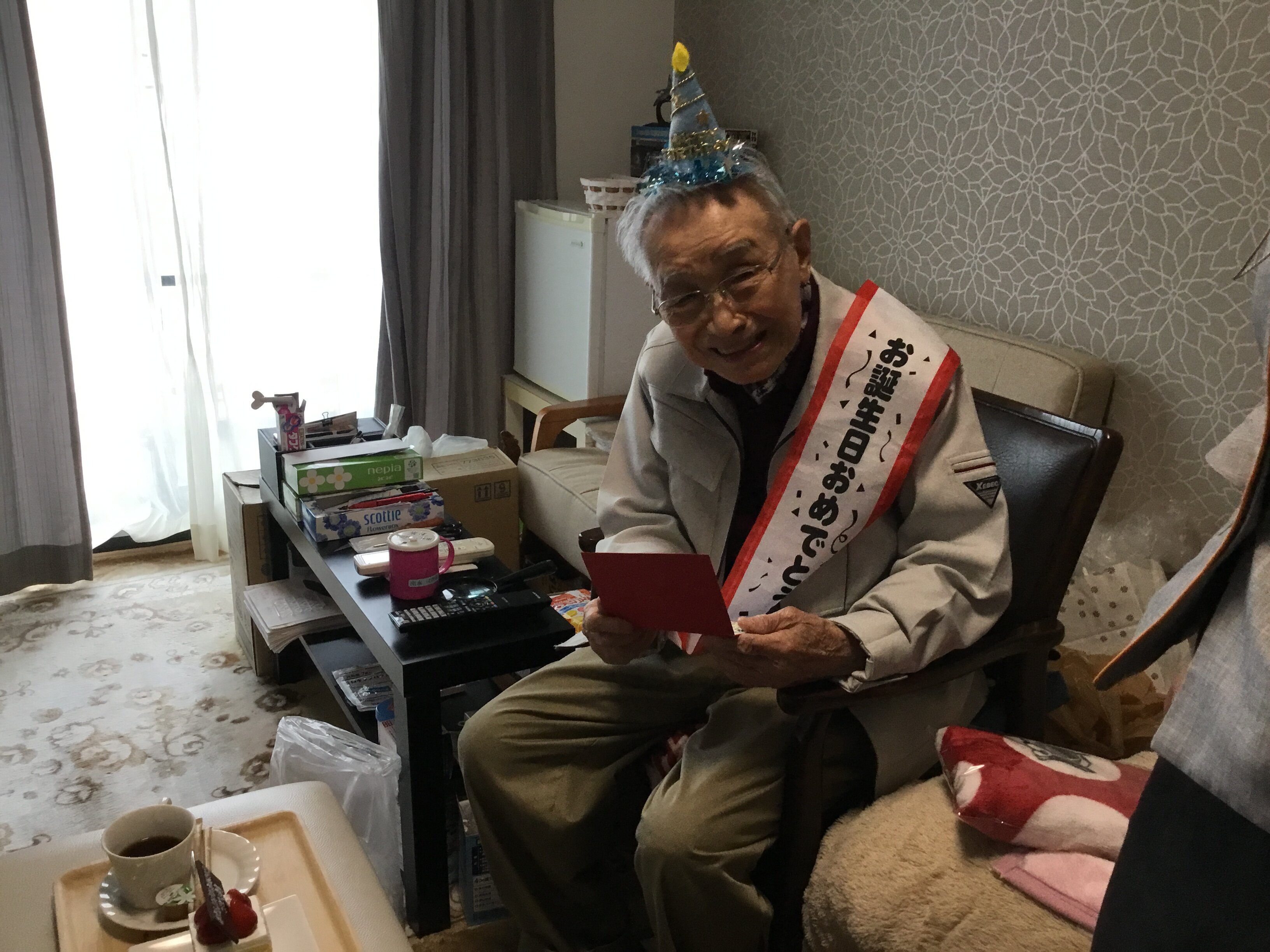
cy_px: 476
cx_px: 635
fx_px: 1137
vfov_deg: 45.4
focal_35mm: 31
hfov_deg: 58.4
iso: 40
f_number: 2.4
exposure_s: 1/30
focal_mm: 3.3
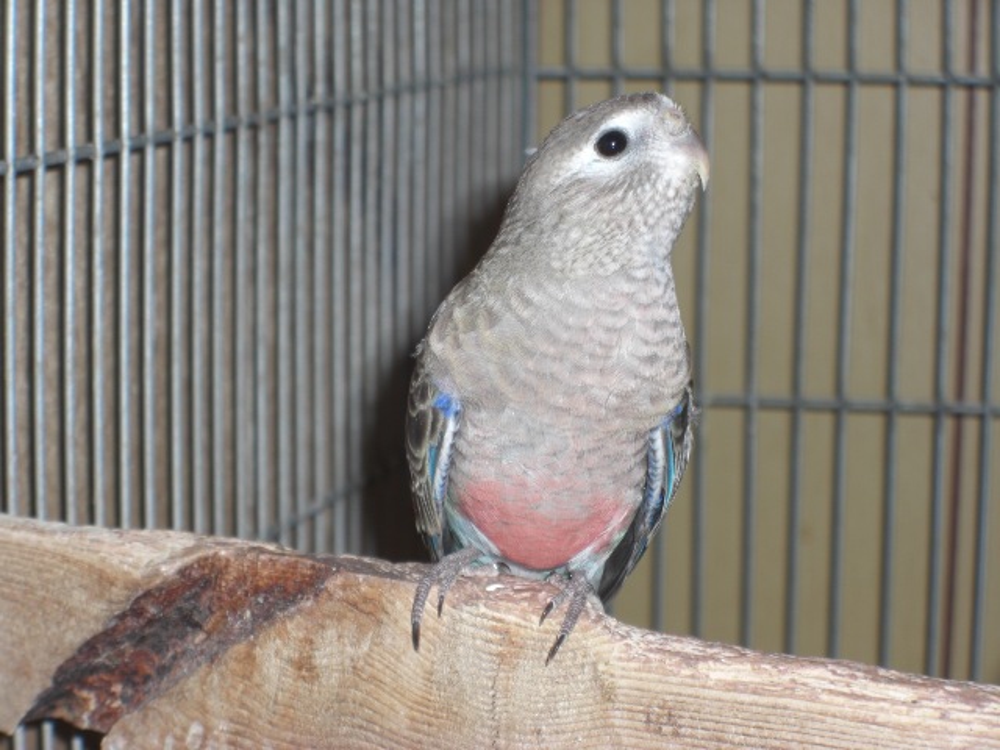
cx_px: 500
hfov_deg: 17.3
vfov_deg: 13.0
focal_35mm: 114
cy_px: 375
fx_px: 3293
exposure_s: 1/60
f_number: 5.1
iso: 80
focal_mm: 23.7
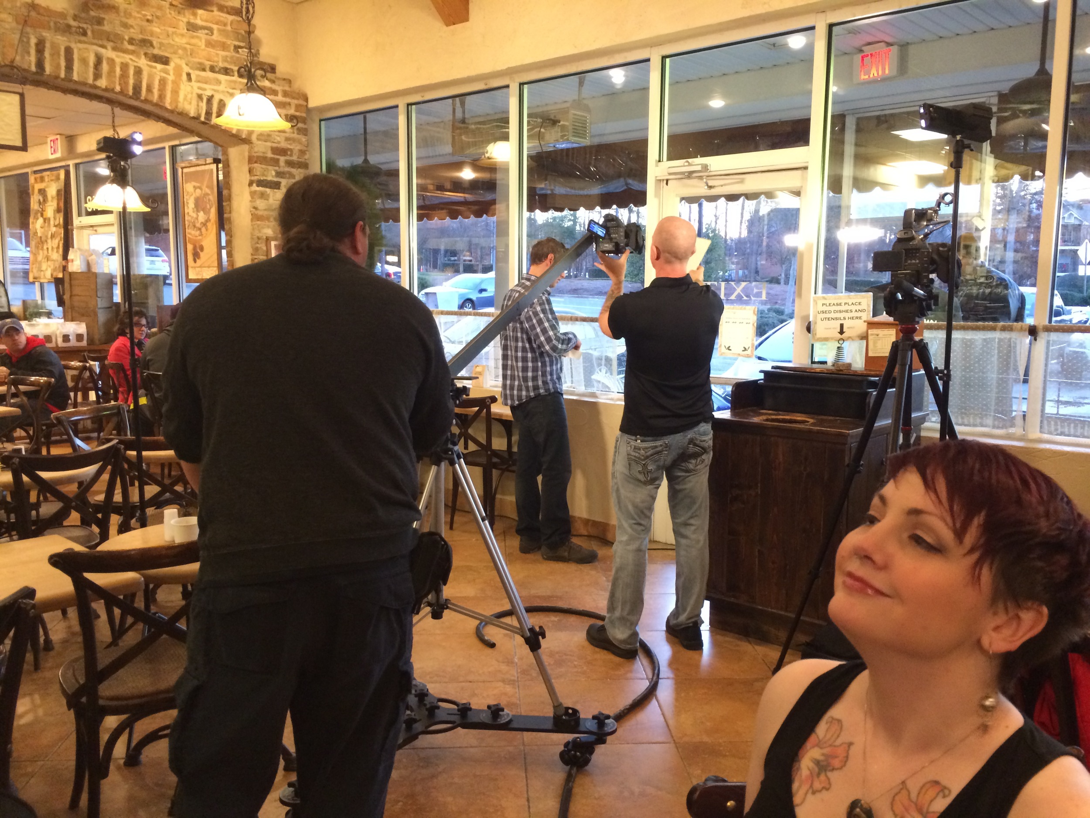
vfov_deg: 48.2
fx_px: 913
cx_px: 545
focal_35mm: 29
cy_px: 409
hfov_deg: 61.7
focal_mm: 4.15
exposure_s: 1/24
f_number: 2.2
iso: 320
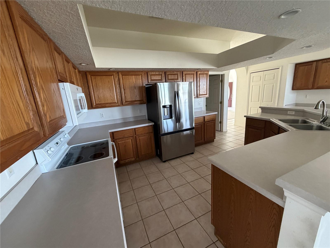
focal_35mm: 14
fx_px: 133
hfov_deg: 102.1
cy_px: 124
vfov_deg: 85.7
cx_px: 165
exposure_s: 1/60
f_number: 2.2
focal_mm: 2.22
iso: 320
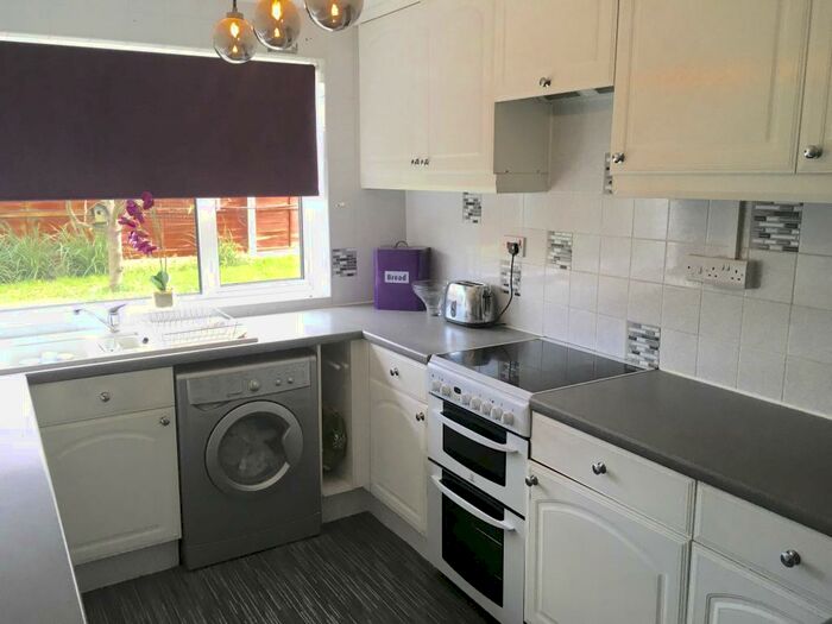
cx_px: 416
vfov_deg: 48.2
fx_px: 697
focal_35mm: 29
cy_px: 312
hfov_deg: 61.7
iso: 32
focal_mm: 4.15
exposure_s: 1/33
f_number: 2.2
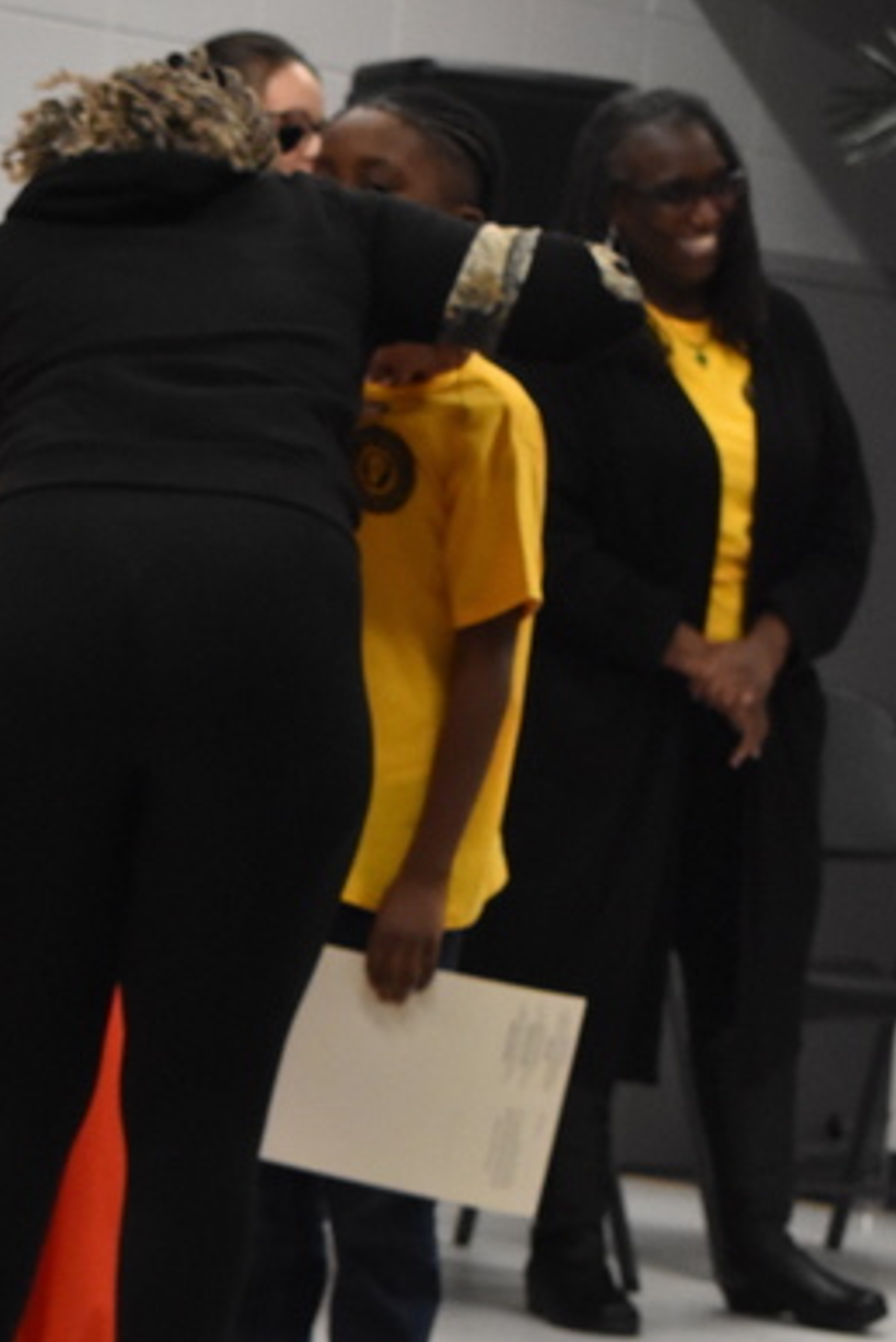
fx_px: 6342
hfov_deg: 8.1
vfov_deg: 12.1
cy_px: 885
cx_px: 55
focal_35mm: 170
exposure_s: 1/100
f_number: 7.1
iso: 3200
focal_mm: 55
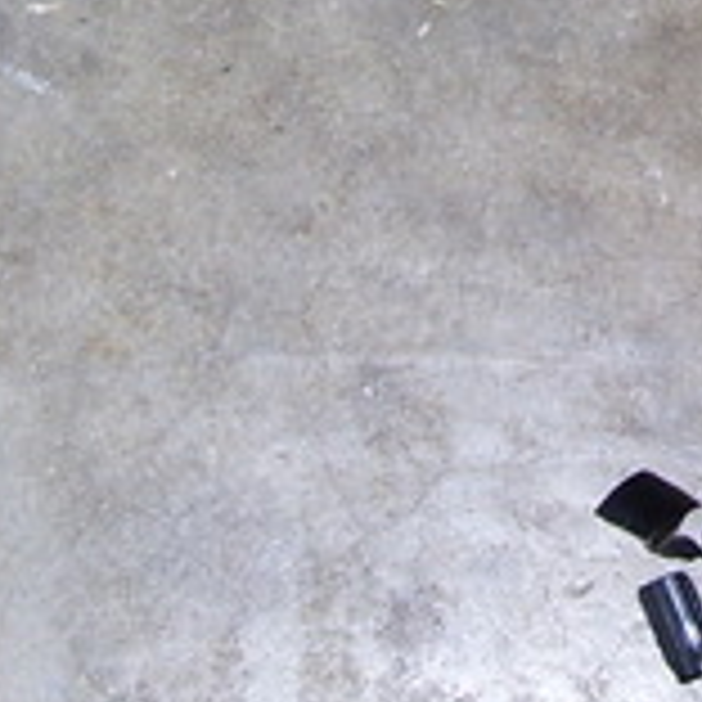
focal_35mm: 143
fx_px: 3281
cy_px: -124
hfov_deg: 11.9
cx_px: 868
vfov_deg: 12.0
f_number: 2.7
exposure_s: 1/60
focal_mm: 6
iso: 80
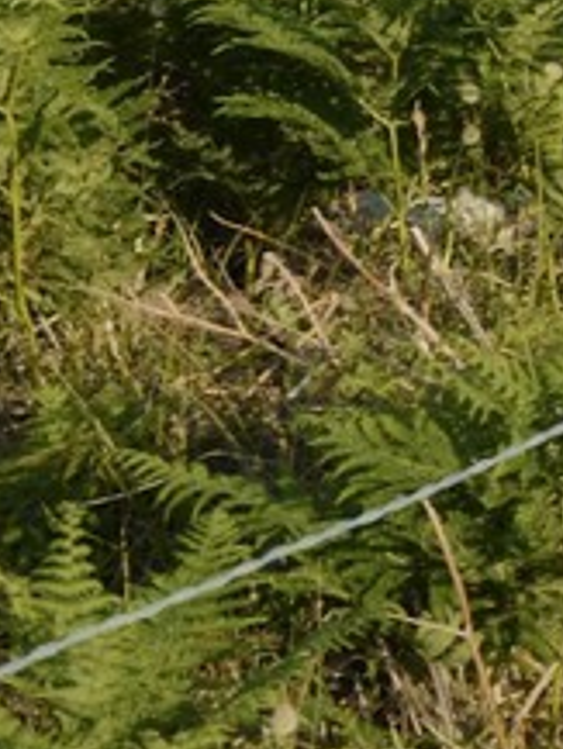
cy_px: -759
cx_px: 2646
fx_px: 6131
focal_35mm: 283
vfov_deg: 6.8
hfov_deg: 4.6
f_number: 11
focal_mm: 40
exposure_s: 1/250
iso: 200
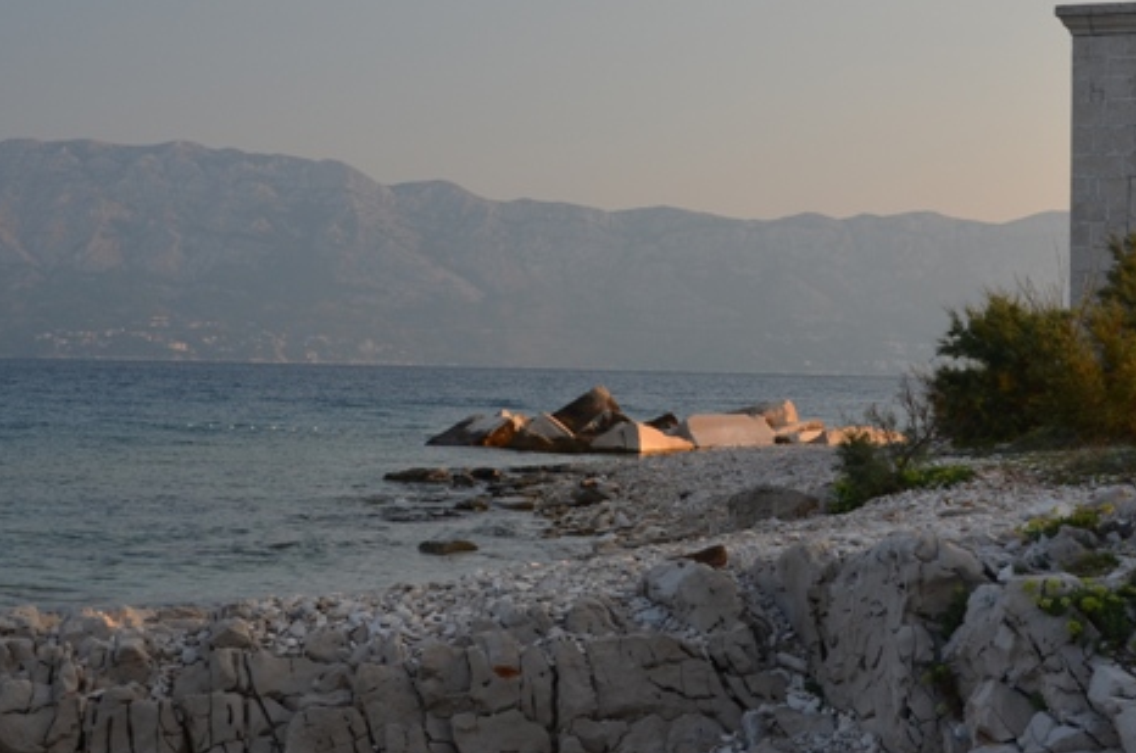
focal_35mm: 67
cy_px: 146
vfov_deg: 20.0
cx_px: 726
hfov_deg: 30.0
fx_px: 2111
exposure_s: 1/160
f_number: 6.3
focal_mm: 26
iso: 200
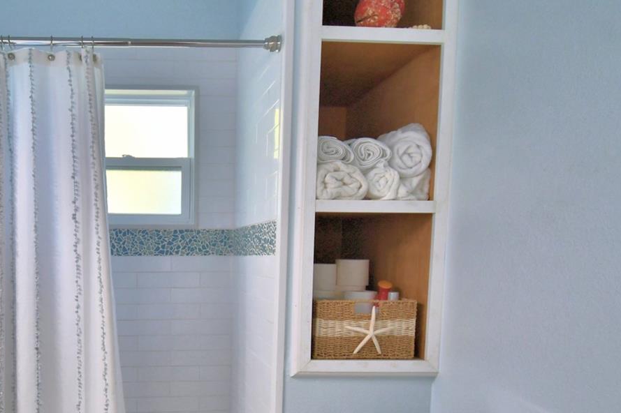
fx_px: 466
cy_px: 305
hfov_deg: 63.8
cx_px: 162
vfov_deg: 46.3
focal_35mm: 27
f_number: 4.5
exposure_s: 1/100
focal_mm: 10
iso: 400
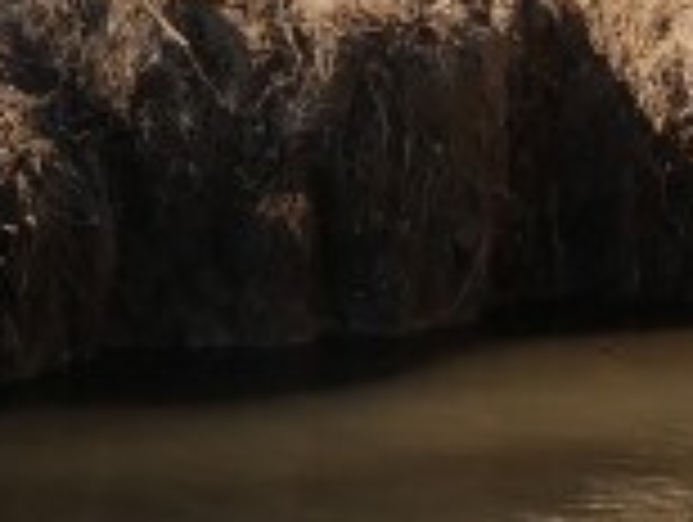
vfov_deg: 6.2
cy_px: 450
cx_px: 304
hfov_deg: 8.3
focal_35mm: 239
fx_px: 4792
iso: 200
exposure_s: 1/400
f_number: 7.1
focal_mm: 18
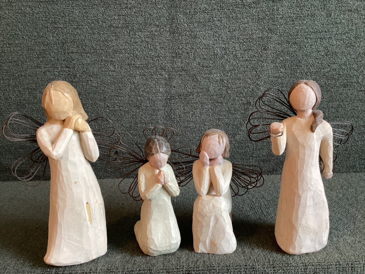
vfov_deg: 45.4
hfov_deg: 58.3
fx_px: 327
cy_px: 137
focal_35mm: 31
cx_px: 182
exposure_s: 1/50
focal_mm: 3.3
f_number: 2.4
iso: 250
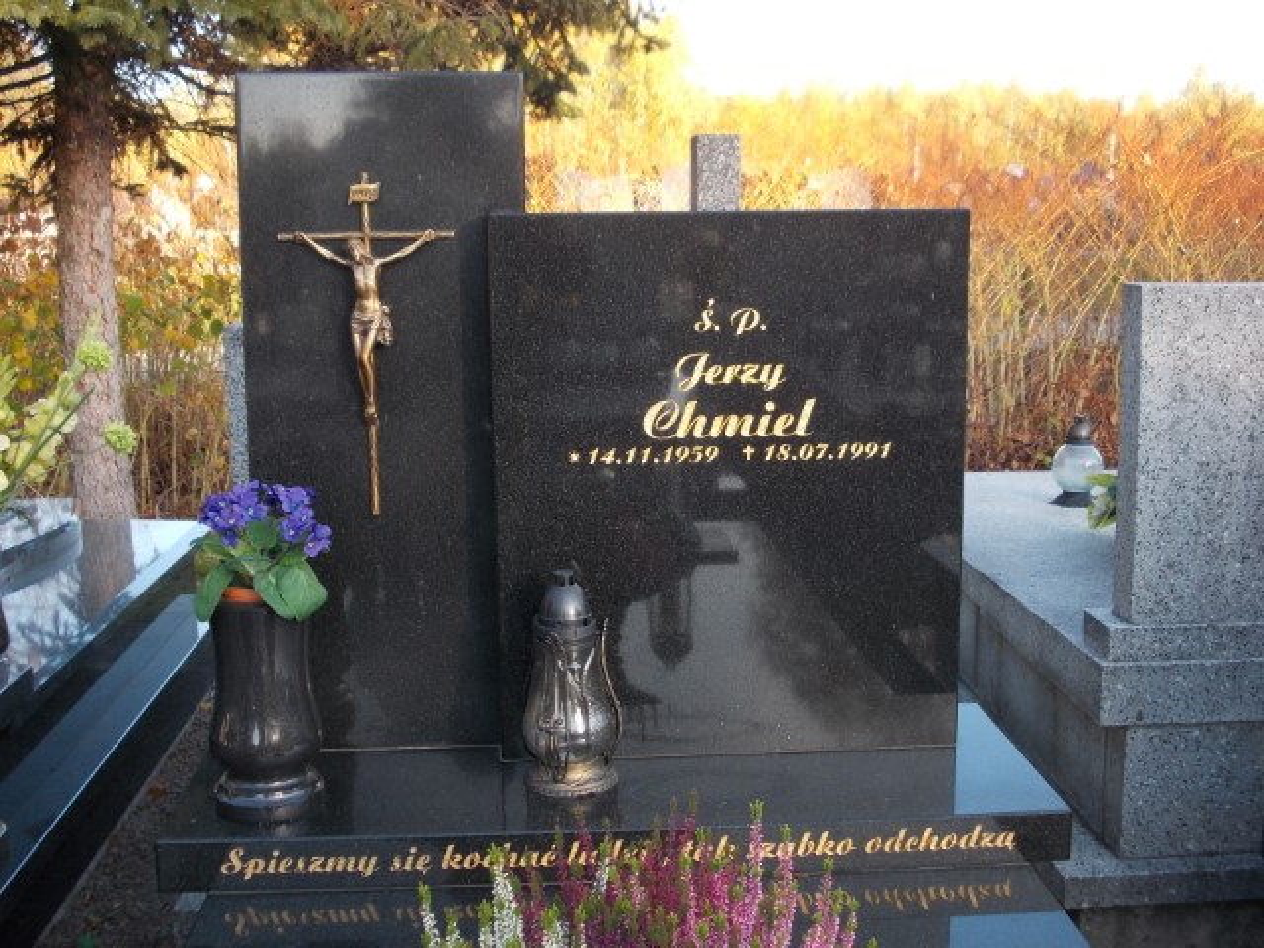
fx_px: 1570
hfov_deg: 43.9
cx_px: 632
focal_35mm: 43
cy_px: 474
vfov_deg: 33.6
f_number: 3.3
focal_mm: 6.1
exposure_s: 1/80
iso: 80
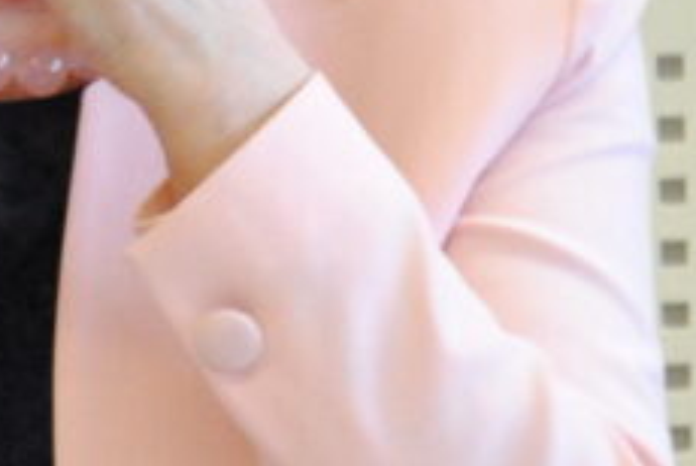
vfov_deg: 1.5
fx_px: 17484
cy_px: -89
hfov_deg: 2.3
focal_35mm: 903
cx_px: -45
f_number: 5
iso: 1600
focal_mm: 135
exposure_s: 1/60
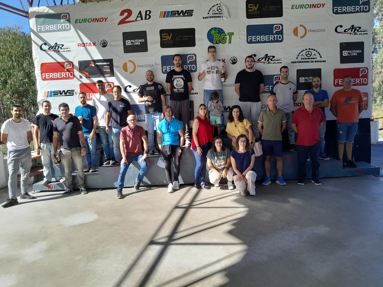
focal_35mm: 26
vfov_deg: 53.1
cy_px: 144
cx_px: 192
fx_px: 288
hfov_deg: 67.3
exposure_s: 1/196
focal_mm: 3.98
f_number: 1.8
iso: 40
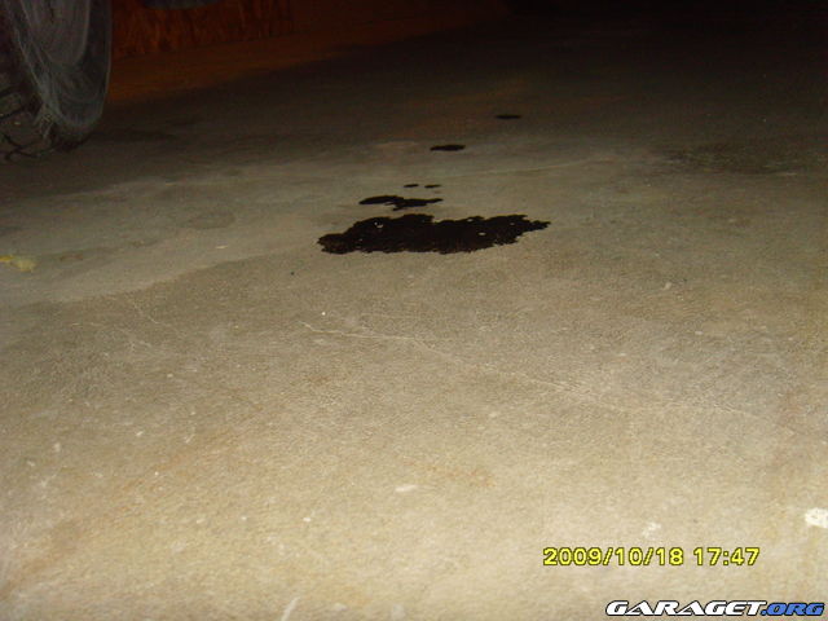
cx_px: 414
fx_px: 933
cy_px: 310
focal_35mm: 39
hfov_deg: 47.9
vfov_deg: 36.8
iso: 200
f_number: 3.5
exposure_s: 1/45
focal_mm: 6.6
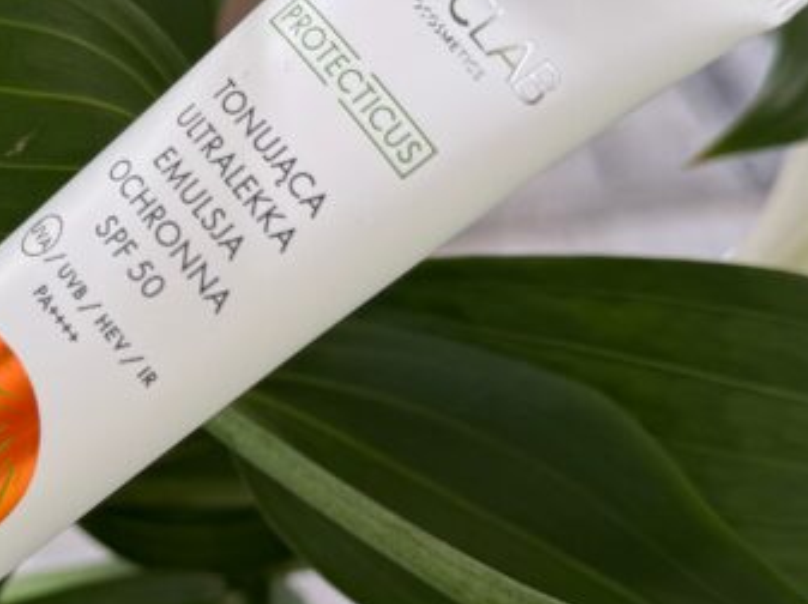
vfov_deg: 20.1
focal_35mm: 73
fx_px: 1702
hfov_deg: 26.1
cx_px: 144
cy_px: 343
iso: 50
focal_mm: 6.76
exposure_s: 1/122
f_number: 1.78
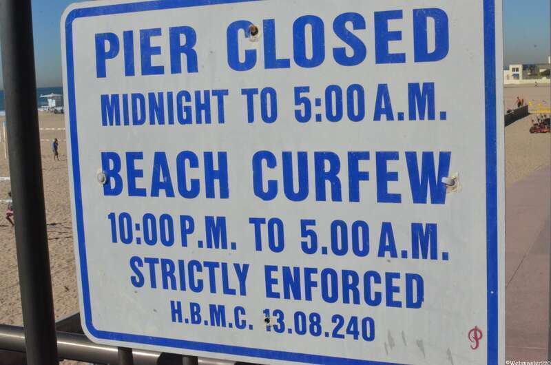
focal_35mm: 52
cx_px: 276
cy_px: 182
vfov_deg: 25.6
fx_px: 802
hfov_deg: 37.9
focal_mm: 35
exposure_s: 1/2000
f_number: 22
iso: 3200
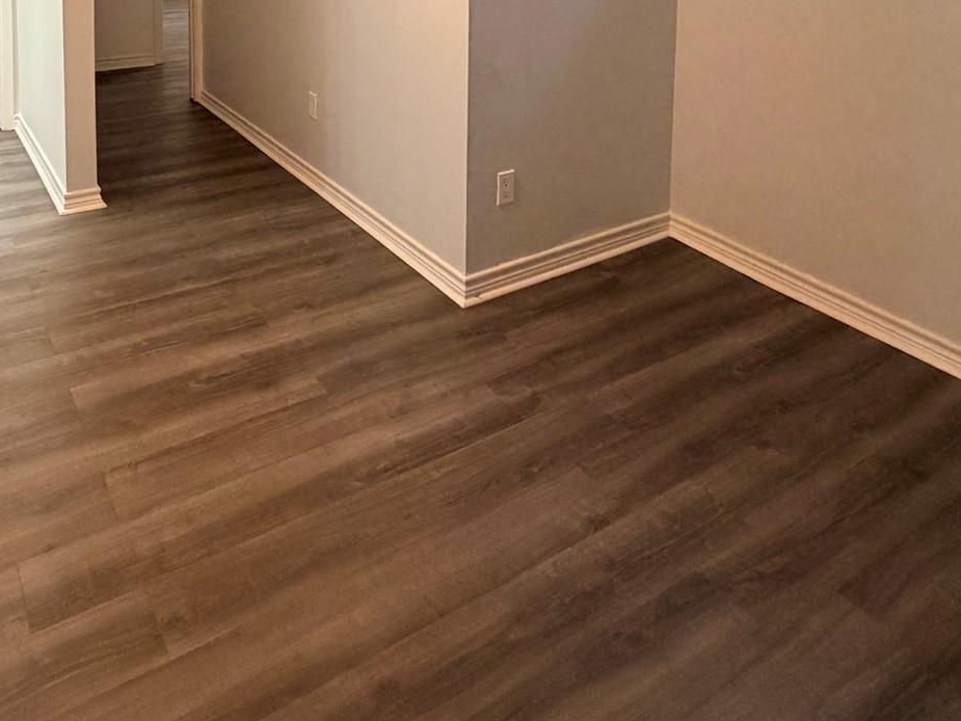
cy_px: -59
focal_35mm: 31
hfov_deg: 58.2
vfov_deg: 38.3
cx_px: 435
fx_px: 861
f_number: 2.2
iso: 320
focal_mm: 2.22
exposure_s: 1/60
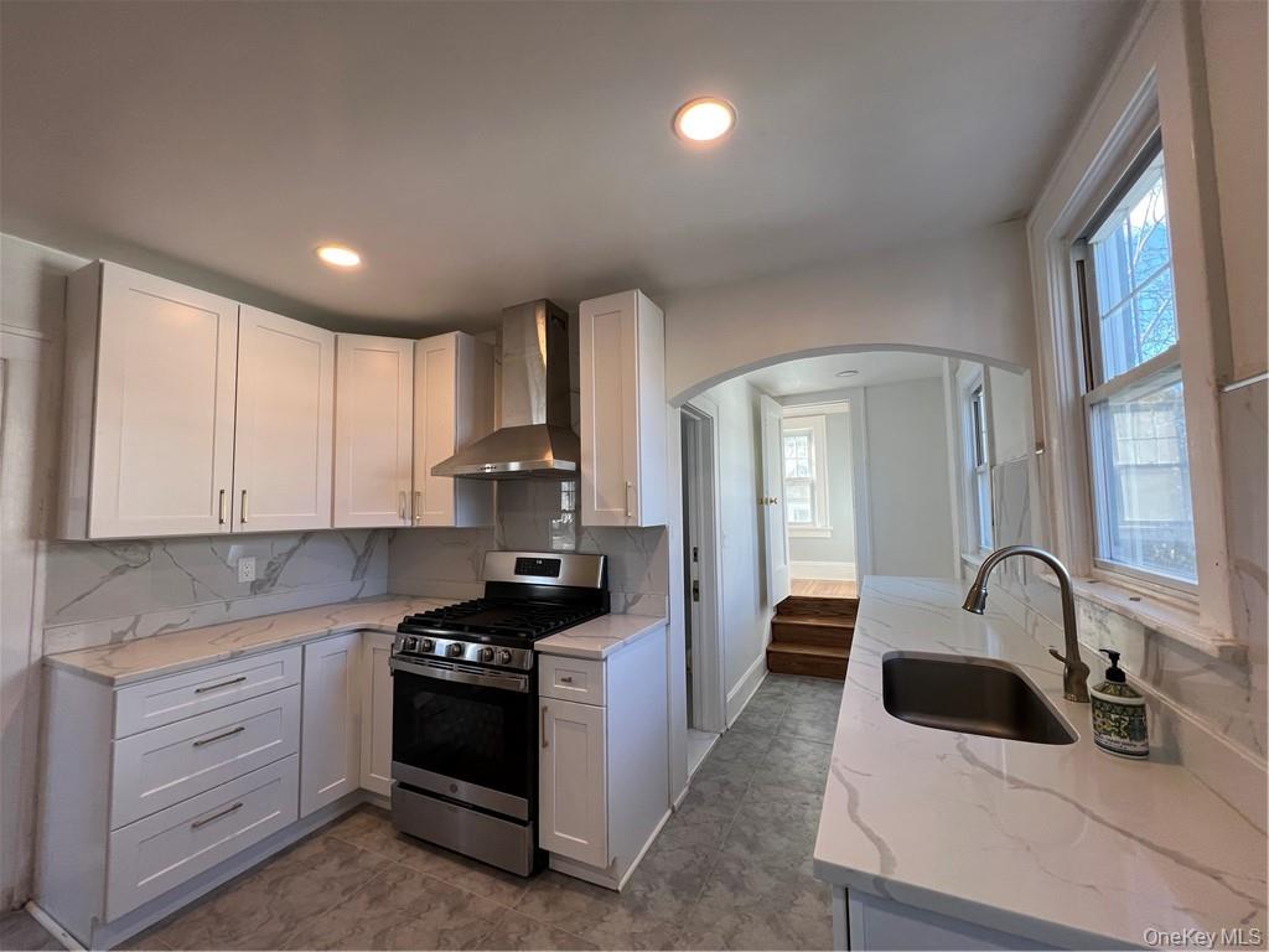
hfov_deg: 106.2
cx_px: 634
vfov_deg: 89.9
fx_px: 477
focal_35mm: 13
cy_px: 476
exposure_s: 1/120
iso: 80
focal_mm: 1.57
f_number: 1.8
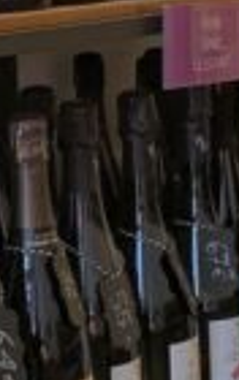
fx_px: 1505
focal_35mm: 145
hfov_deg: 9.0
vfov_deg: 14.3
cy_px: 54
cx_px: 14
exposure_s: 1/50
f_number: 1.89
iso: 78
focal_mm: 5.43
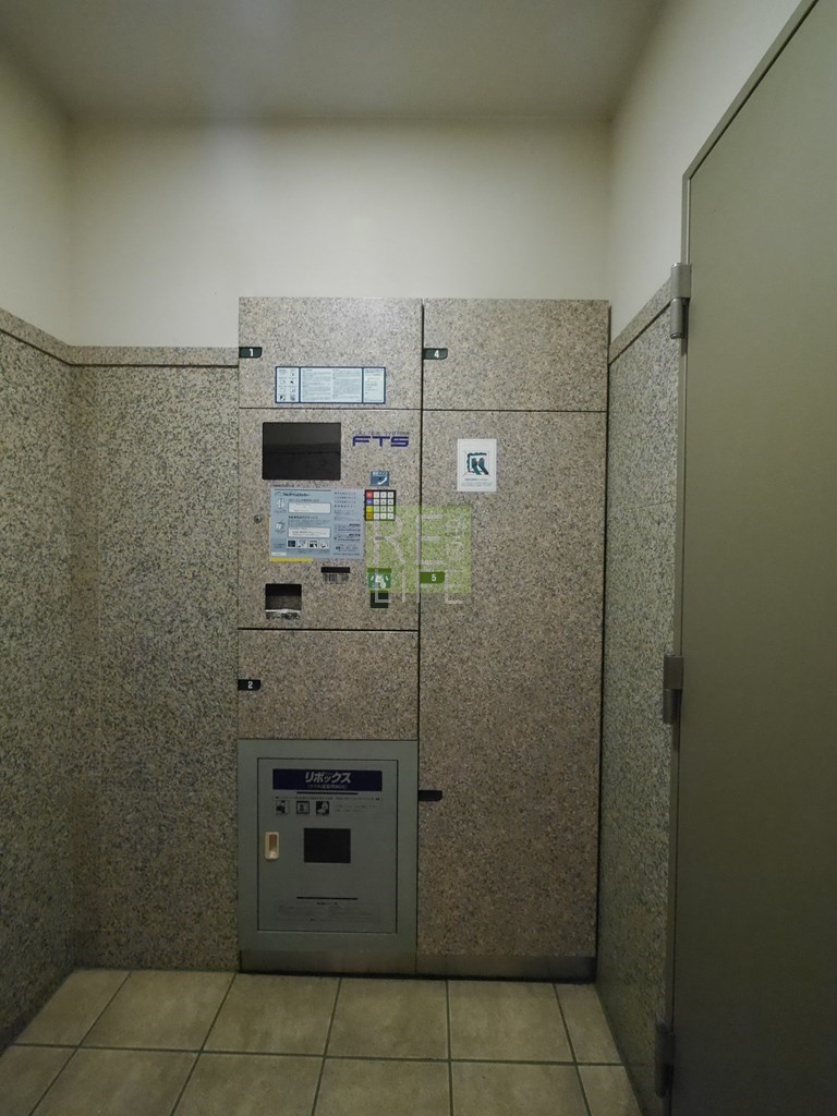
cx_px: 418
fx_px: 451
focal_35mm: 14
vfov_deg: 102.1
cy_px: 558
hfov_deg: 85.7
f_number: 4
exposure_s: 1/25
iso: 3200
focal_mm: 7
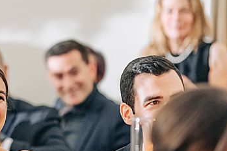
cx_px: -10
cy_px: 76
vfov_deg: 3.7
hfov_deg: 5.5
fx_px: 2378
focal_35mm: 377
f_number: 2.8
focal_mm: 140
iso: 800
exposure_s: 1/160
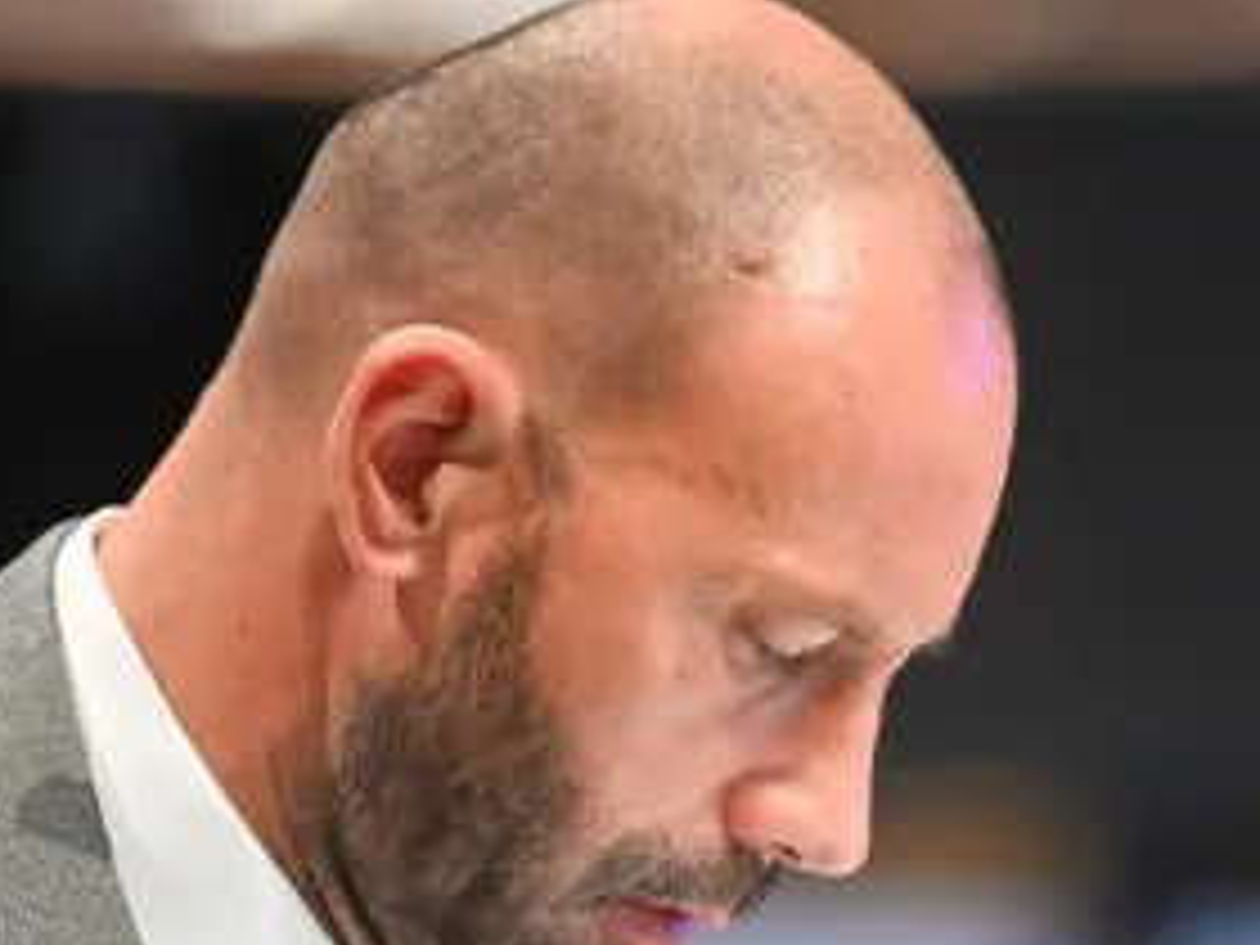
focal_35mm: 783
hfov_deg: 2.5
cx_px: 1251
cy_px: 1136
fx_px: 28501
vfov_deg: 1.9
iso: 2000
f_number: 2.8
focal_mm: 300
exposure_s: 1/200
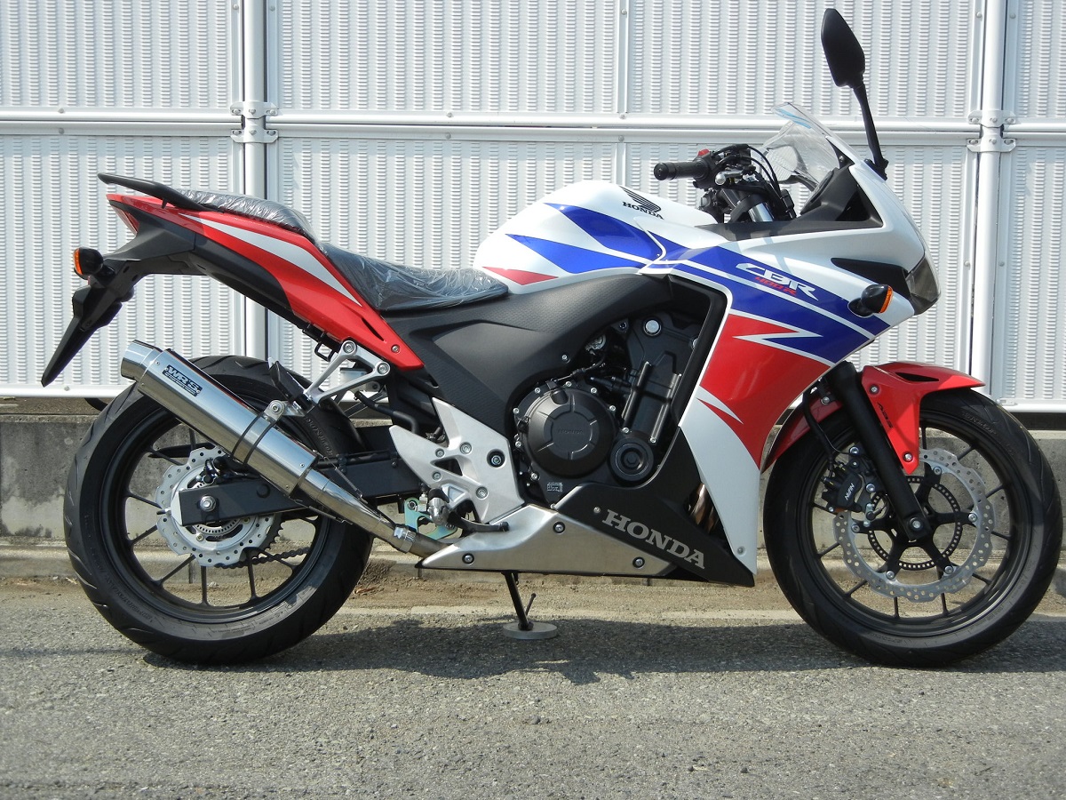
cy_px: 400
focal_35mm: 45
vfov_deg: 32.2
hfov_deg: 42.1
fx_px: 1386
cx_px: 533
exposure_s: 1/270
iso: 160
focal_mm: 8.1
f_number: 7.6
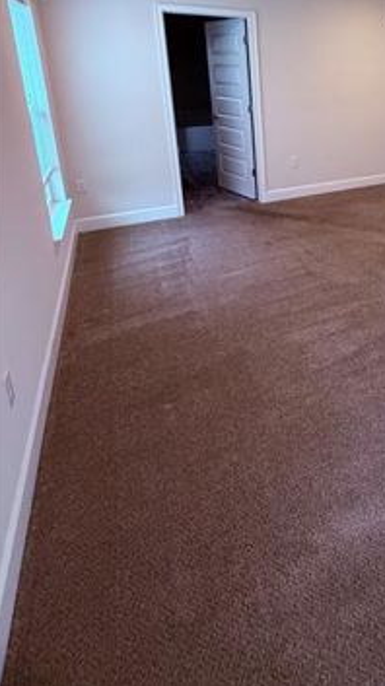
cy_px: 173
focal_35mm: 23
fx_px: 418
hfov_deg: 43.0
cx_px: 378
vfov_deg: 73.3
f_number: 2.2
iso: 320
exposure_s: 1/120
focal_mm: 2.22
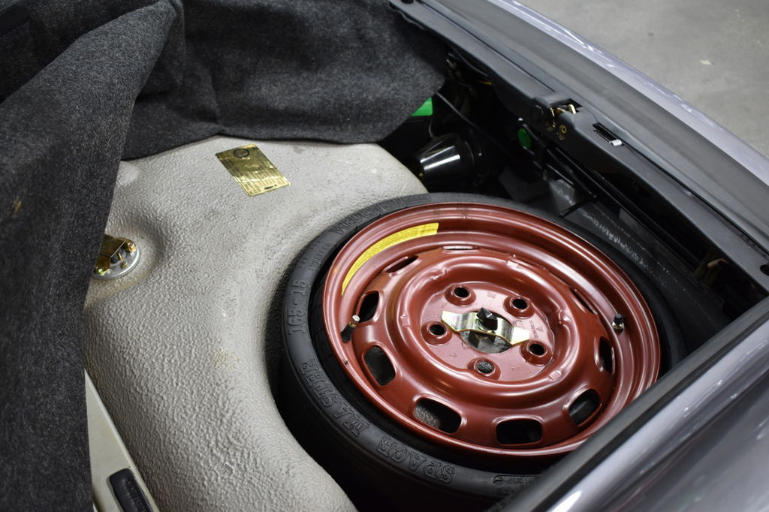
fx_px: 801
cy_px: 256
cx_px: 384
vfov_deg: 35.5
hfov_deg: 51.3
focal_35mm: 38
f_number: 4
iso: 900
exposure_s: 1/40
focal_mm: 25
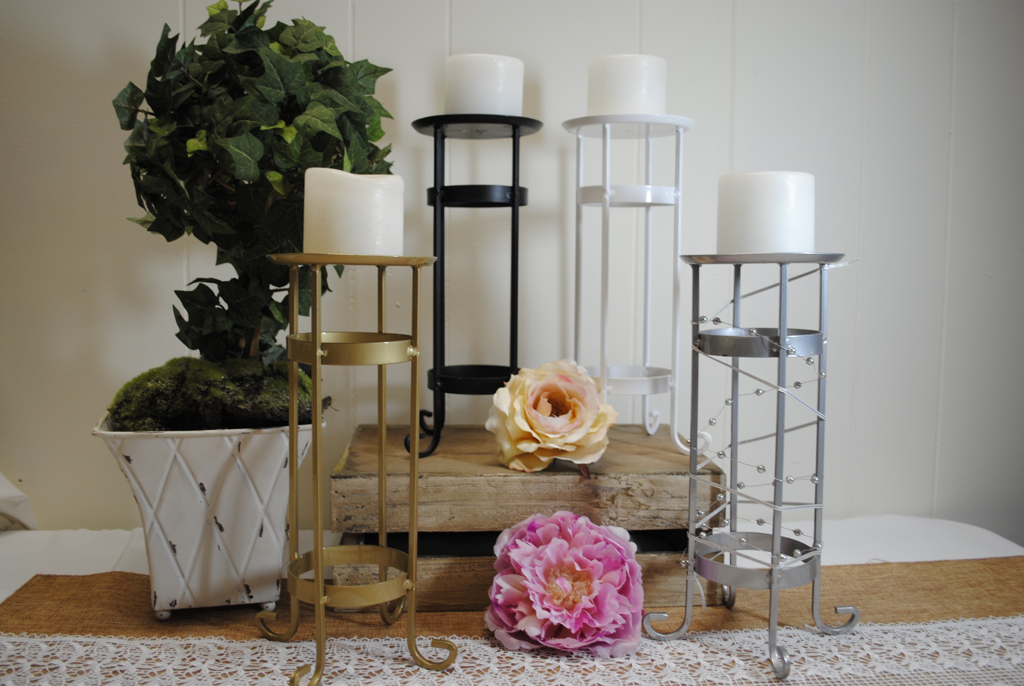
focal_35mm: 30
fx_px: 854
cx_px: 512
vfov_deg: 43.7
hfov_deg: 61.9
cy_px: 343
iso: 200
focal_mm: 20
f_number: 3.8
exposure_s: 1/30
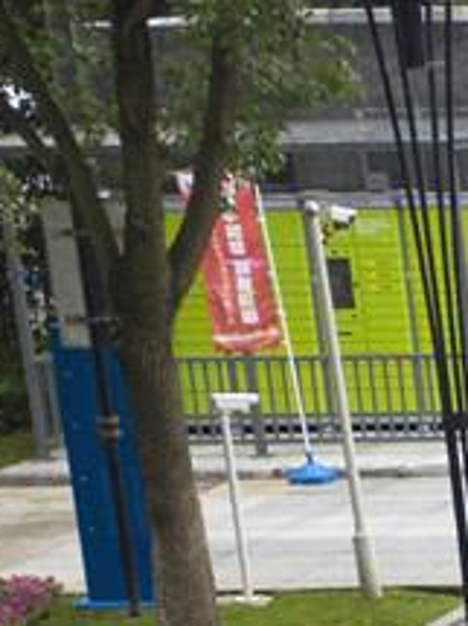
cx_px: 1648
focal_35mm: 188
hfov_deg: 6.7
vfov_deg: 10.1
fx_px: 3392
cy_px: 1026
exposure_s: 1/240
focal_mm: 10.26
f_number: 2.8
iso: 200
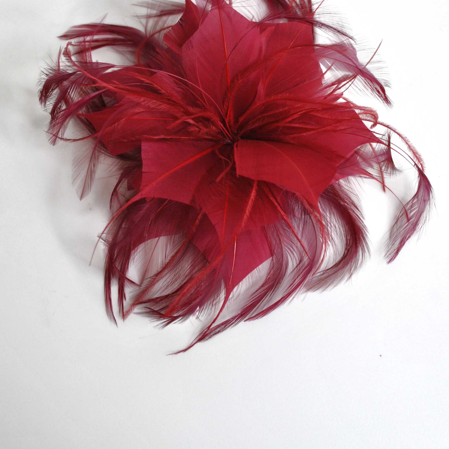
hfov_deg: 30.0
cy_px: 123
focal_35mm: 57
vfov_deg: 29.7
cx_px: 222
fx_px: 836
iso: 280
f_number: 4.5
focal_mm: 28
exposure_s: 1/125
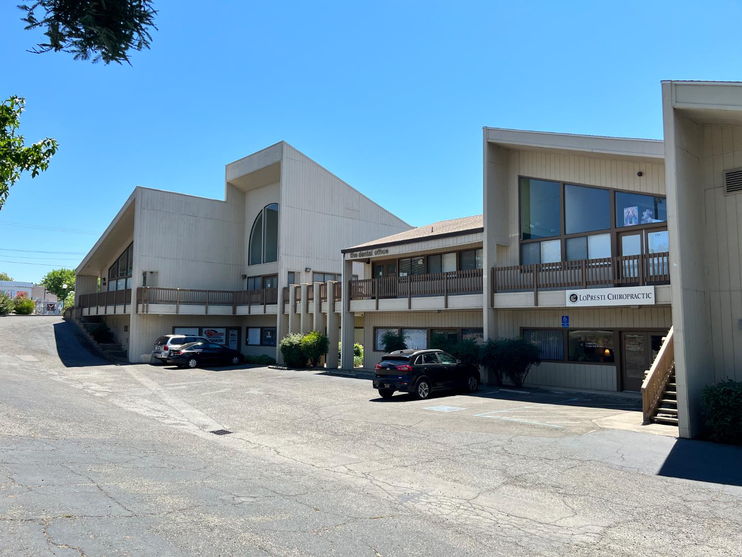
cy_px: 278
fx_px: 557
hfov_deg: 67.3
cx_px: 371
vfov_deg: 53.1
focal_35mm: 26
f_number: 1.5
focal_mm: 5.7
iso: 50
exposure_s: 1/3257
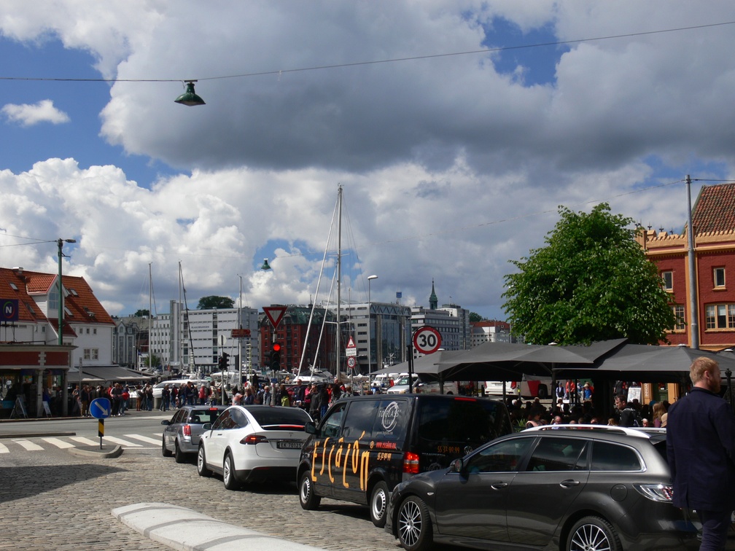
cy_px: 276
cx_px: 368
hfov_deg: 39.7
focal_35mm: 48
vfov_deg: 30.3
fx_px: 1019
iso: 80
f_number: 5.6
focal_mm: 10.2
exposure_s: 1/160
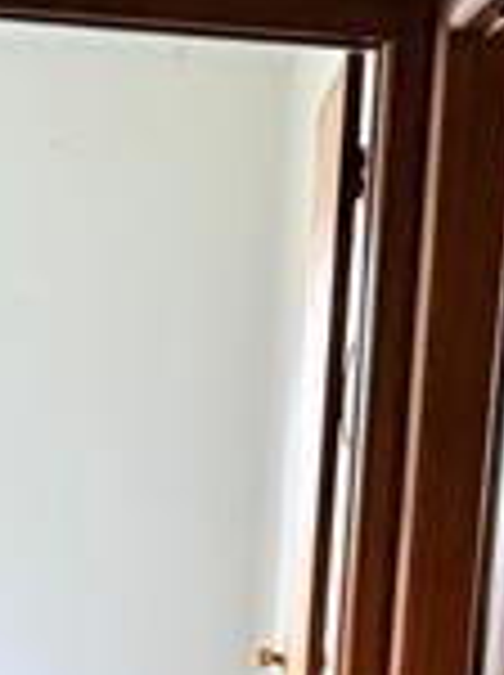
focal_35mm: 123
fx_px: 2395
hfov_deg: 12.0
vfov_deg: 14.9
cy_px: 1026
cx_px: 266
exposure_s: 1/40
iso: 800
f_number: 1.78
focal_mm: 6.76
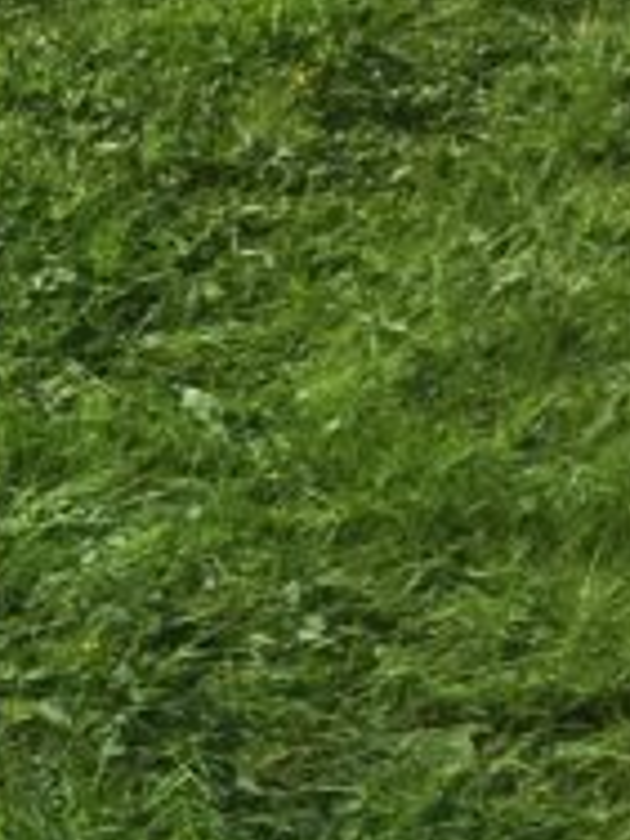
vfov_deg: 12.4
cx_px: -925
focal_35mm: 158
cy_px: 827
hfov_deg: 8.5
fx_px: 3834
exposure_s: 1/1748
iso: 25
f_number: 2.2
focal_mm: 4.15
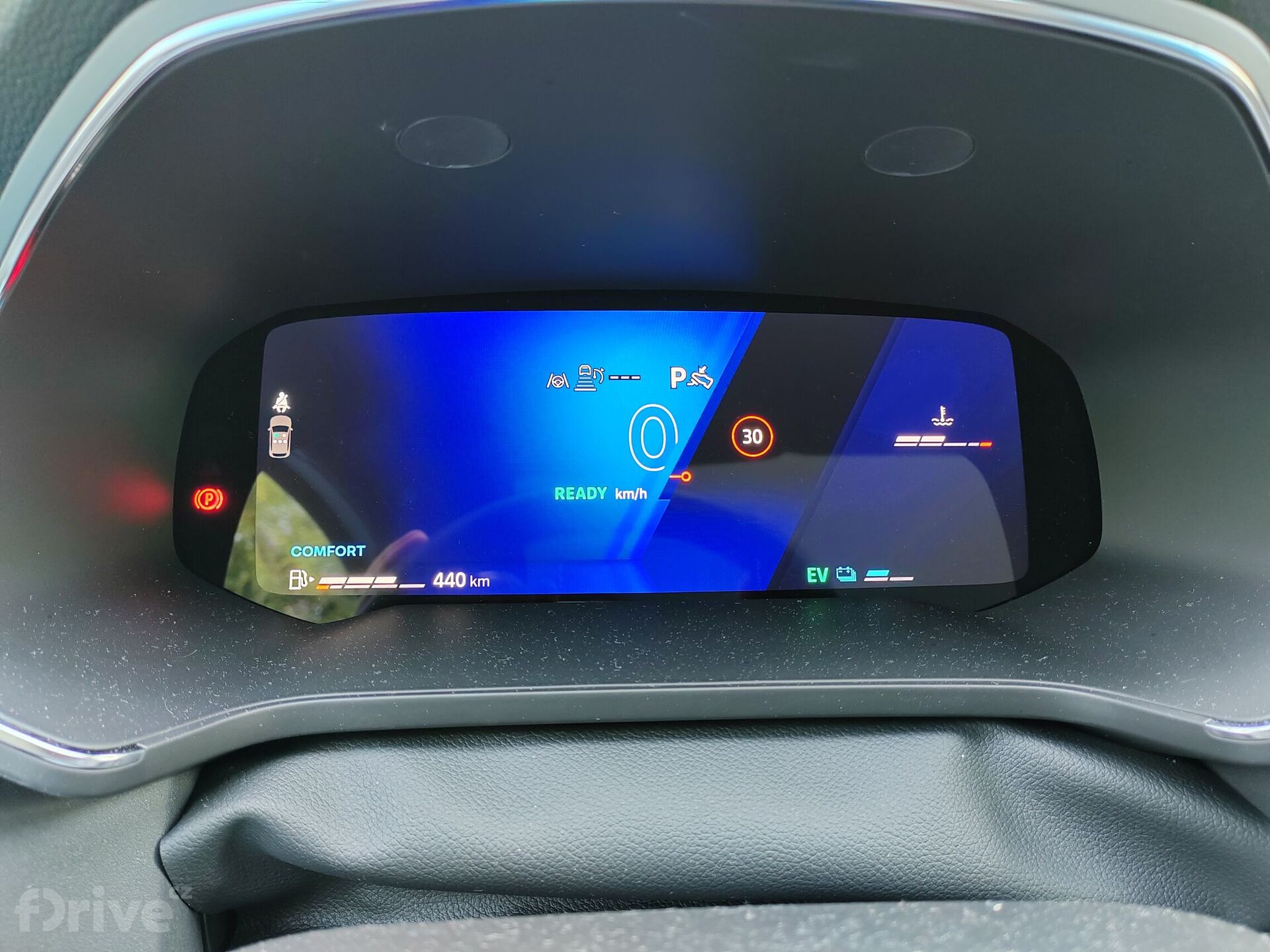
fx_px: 991
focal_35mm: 27
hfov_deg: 65.3
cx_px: 635
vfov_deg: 51.4
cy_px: 476
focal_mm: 5.52
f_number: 1.9
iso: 500
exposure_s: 1/50
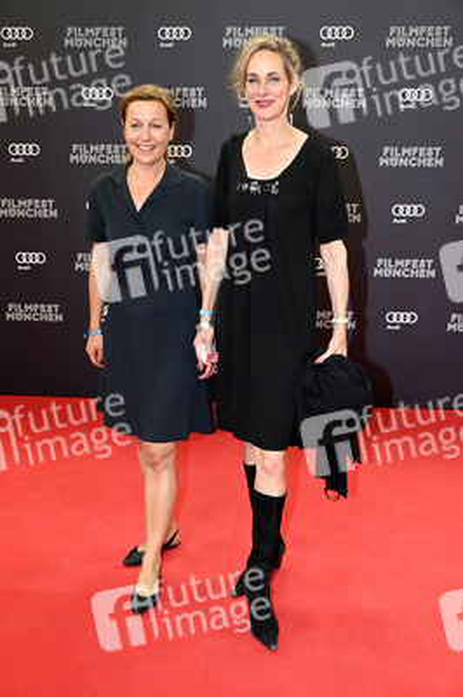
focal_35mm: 43
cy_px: 348
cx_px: 232
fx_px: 831
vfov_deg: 45.5
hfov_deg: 31.1
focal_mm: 43
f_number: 6.3
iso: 800
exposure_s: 1/125
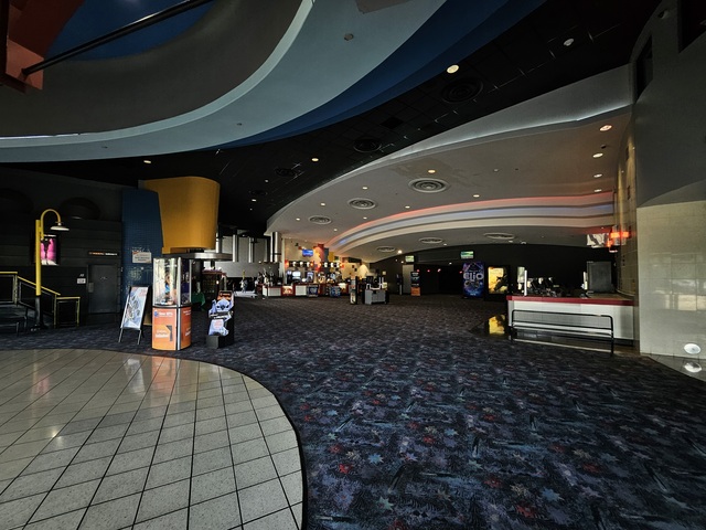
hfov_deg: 106.2
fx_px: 265
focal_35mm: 13
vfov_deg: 89.9
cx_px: 353
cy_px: 265
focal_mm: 1.74
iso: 50
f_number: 2.2
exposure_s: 1/60
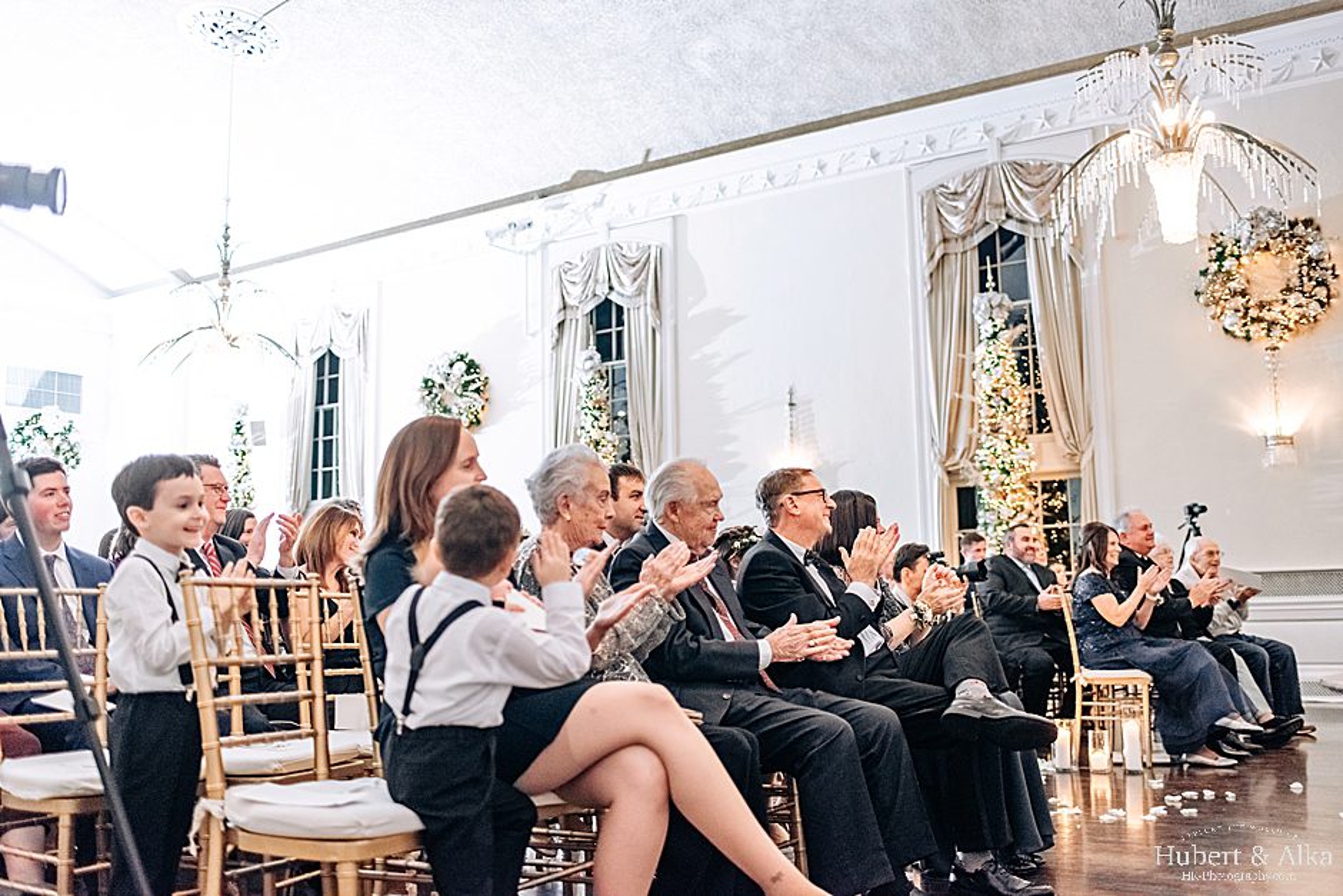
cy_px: 448
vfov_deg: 37.9
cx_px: 672
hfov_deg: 54.4
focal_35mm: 35
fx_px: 1306
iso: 800
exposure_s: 1/125
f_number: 2
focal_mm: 35
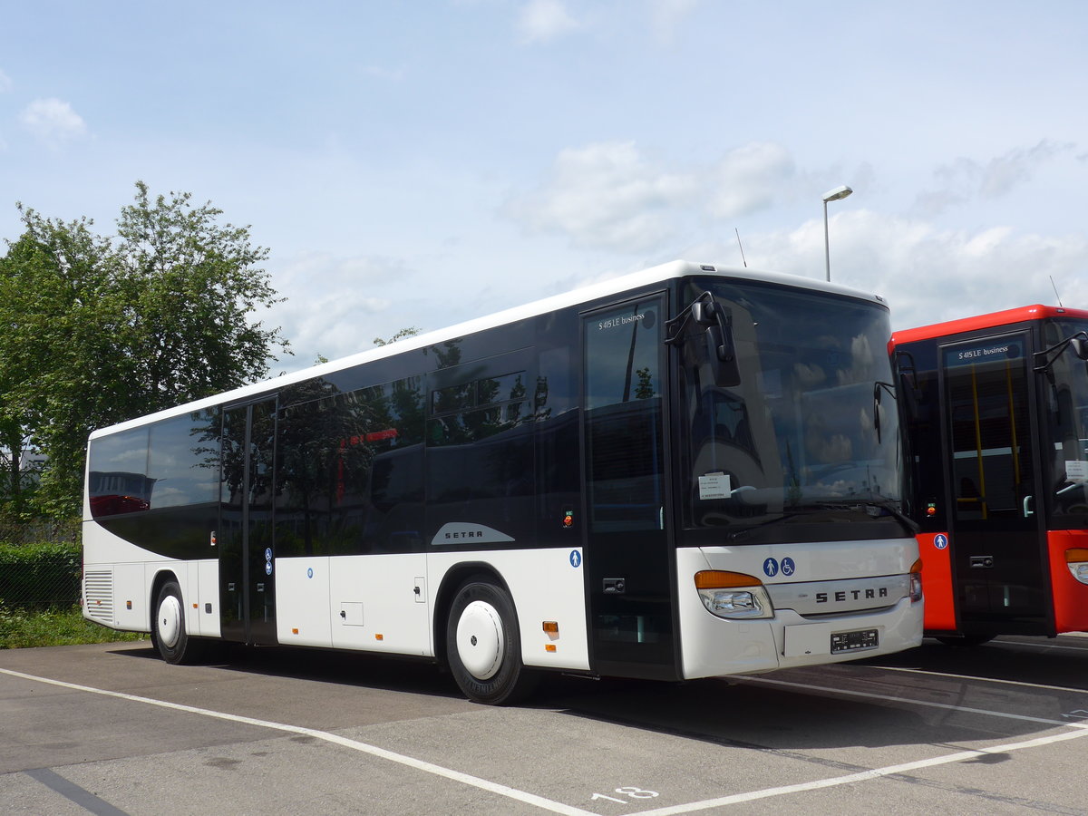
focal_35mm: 39
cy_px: 408
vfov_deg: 36.8
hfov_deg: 47.9
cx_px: 544
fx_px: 1226
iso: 80
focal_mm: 8
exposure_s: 1/2000
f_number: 3.2
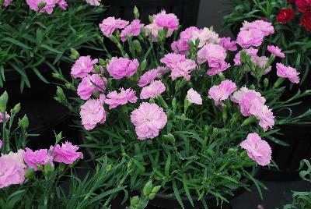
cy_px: 104
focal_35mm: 51
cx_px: 156
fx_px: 441
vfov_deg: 26.6
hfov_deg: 38.8
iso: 200
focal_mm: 34
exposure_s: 1/100
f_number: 5
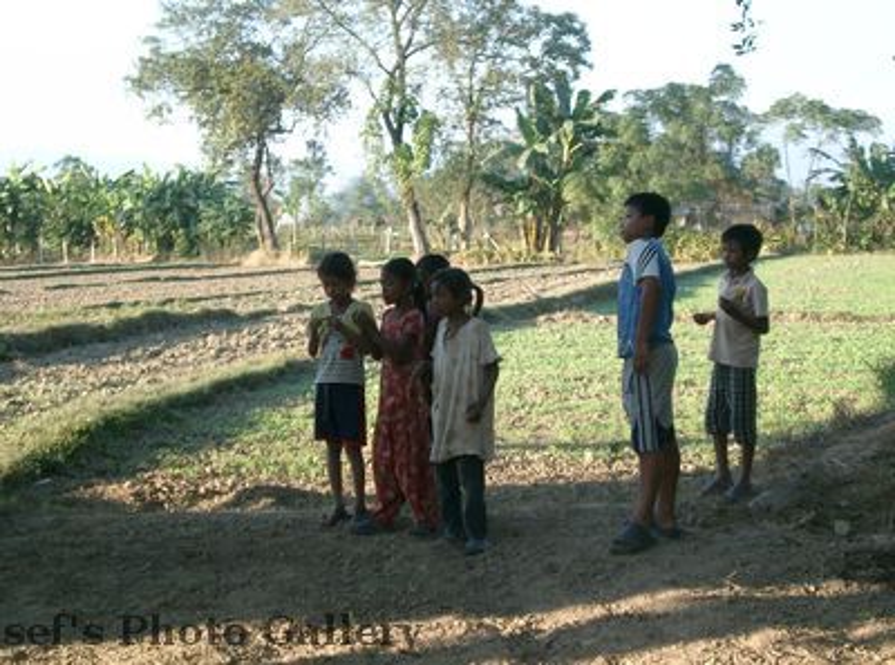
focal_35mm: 74
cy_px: 332
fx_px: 1906
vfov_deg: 19.8
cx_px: 448
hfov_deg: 26.4
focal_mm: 15.2
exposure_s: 1/250
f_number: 3.8
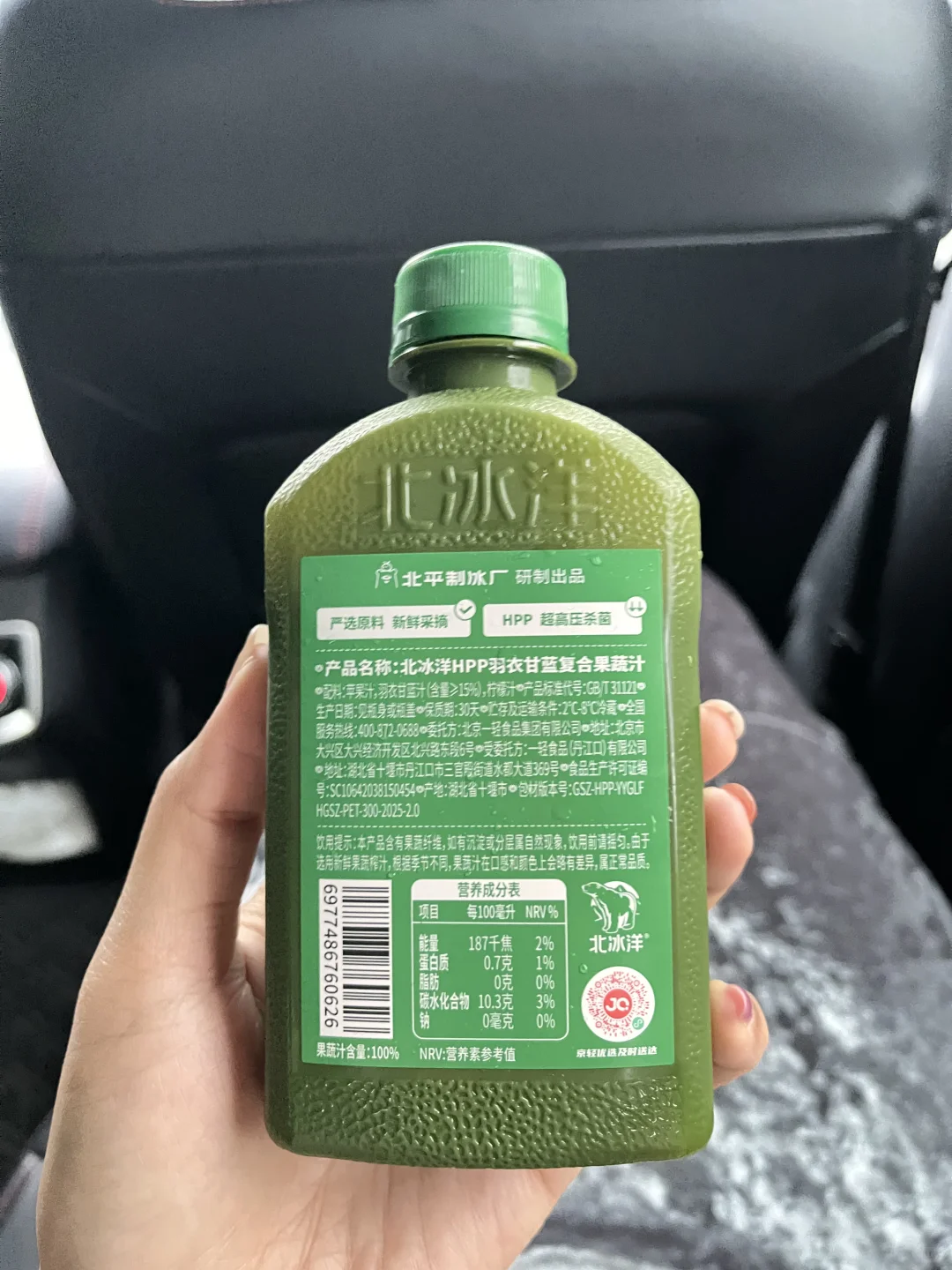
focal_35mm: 26
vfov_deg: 67.3
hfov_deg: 53.1
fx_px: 953
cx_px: 476
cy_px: 635
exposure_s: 1/27
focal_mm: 5.1
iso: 1000
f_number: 1.6
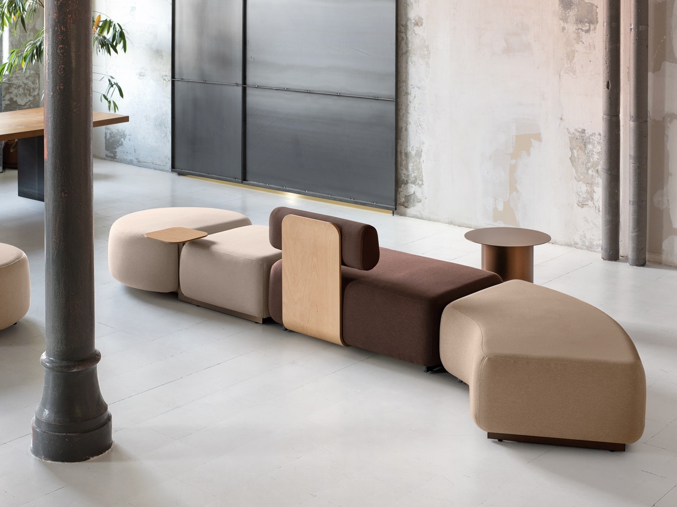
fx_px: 1076
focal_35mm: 55
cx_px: 319
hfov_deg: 34.9
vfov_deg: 26.6
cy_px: 252
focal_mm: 50
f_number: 8
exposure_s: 1/2.5
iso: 100
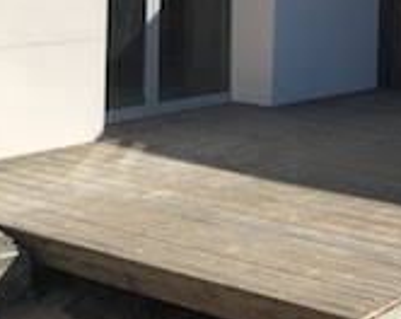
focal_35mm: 77
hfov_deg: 23.1
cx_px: 454
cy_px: -27
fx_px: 912
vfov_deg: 19.1
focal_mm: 4.15
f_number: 2.2
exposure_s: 1/2198
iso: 25
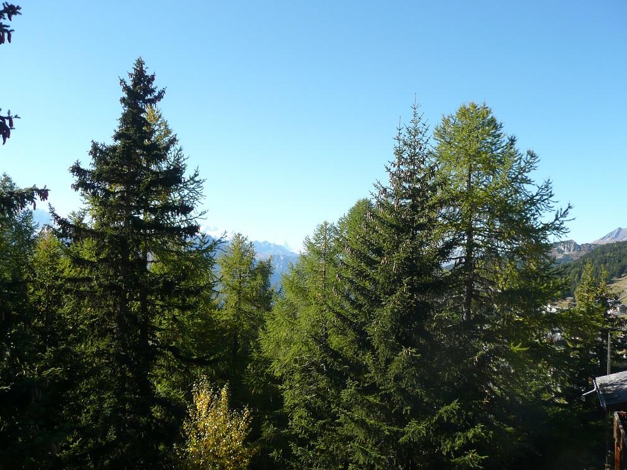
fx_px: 561
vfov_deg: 45.4
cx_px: 308
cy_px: 234
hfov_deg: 58.4
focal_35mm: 31
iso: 100
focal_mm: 4.9
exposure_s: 1/400
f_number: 3.4
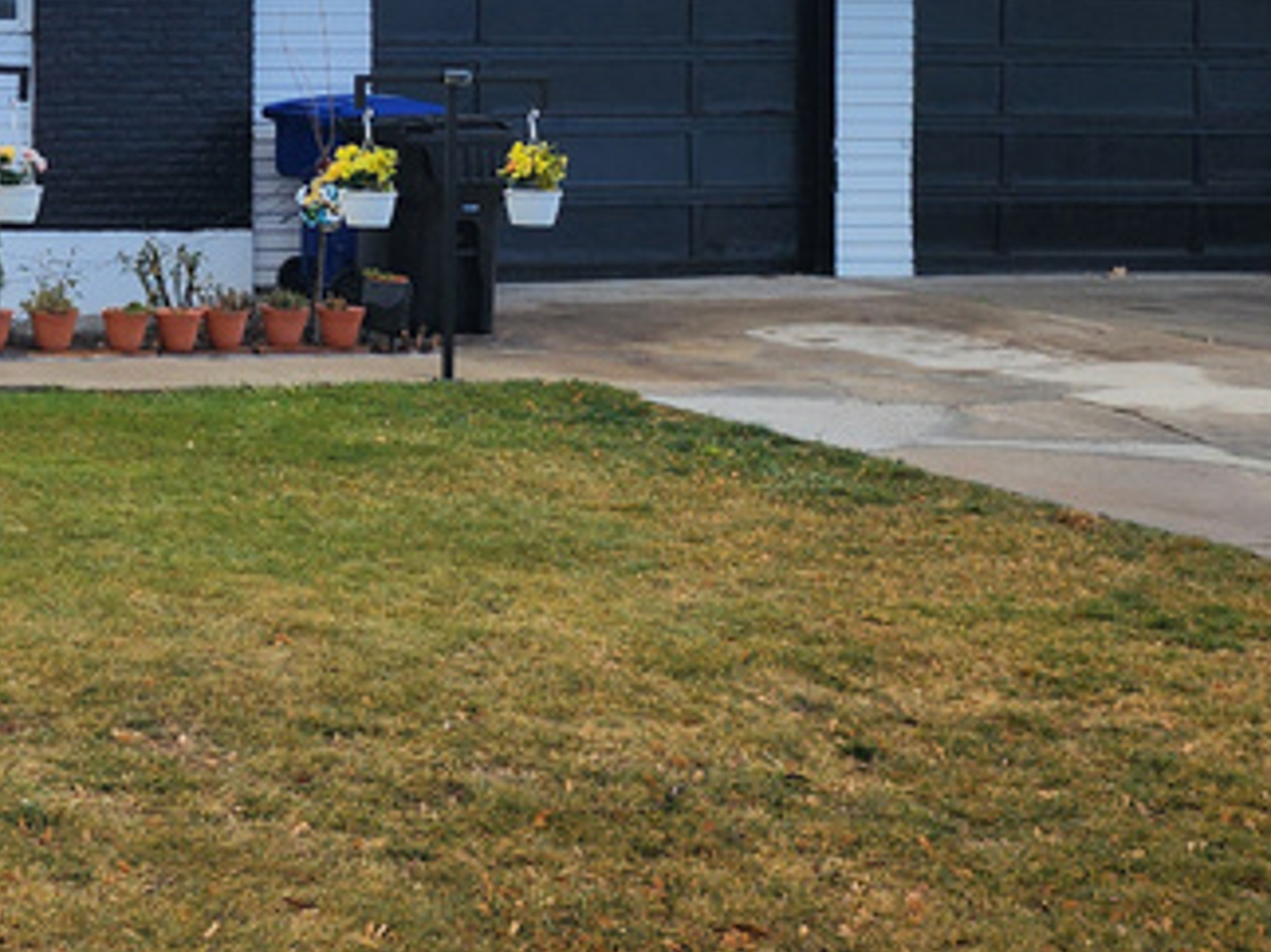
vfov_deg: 20.0
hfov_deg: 23.8
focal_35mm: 73
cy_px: 205
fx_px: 2679
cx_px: -334
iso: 12
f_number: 1.8
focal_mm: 6.4
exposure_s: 1/519
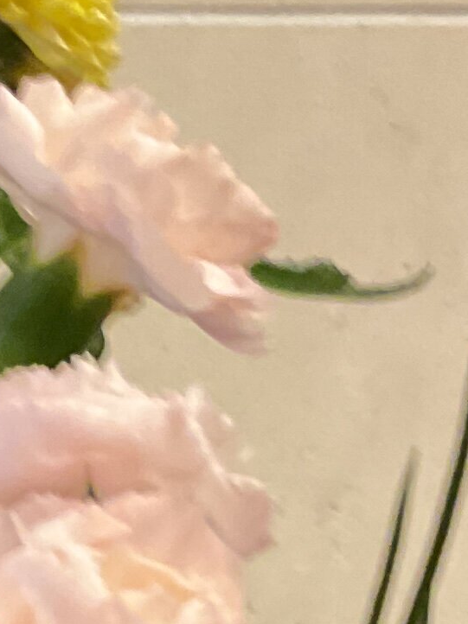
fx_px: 2922
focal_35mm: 162
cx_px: -266
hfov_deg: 8.9
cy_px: 958
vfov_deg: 11.6
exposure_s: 1/30
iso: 250
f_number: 1.8
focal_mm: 3
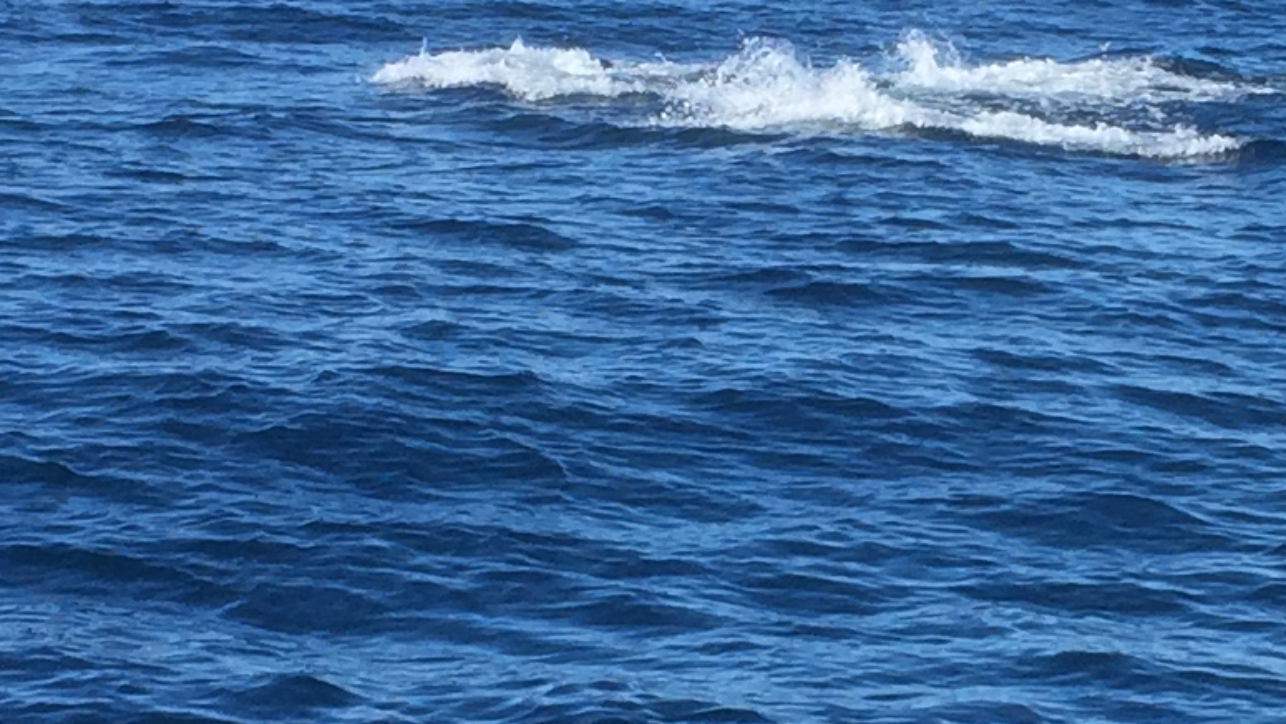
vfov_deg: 9.1
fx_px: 4535
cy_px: 413
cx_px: 1060
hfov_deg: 16.0
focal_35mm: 133
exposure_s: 1/1319
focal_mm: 4.15
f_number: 2.2
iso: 32
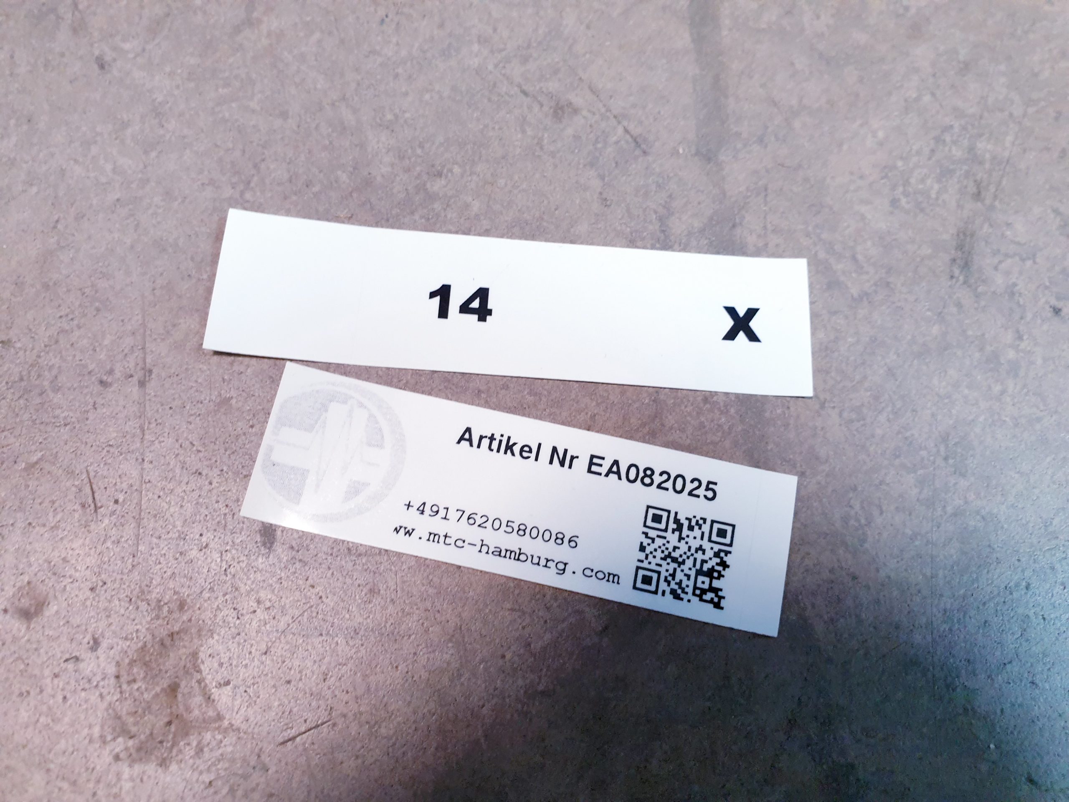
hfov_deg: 67.3
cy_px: 401
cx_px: 534
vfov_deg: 53.1
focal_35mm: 26
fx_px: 803
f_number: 2.4
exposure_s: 1/50
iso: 250
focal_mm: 4.3
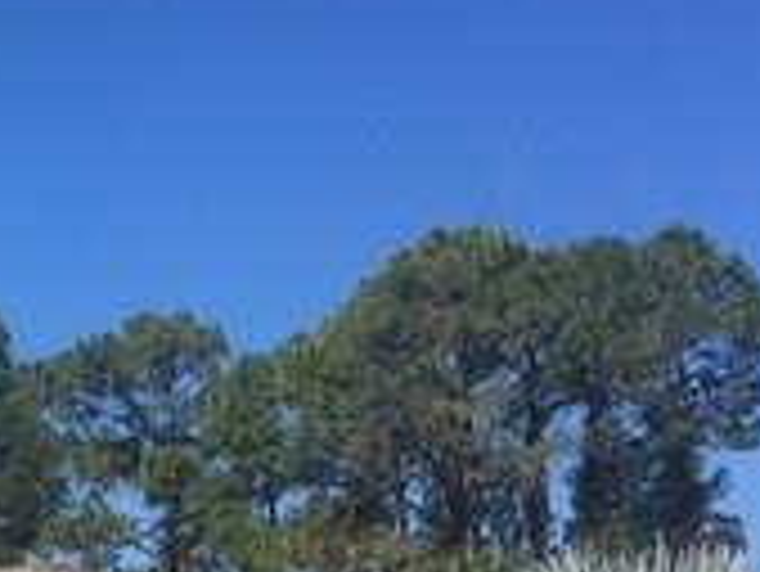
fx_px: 2417
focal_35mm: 110
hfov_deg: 17.2
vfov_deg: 12.7
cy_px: 910
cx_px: -108
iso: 25
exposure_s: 1/2331
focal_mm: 4.15
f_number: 2.2
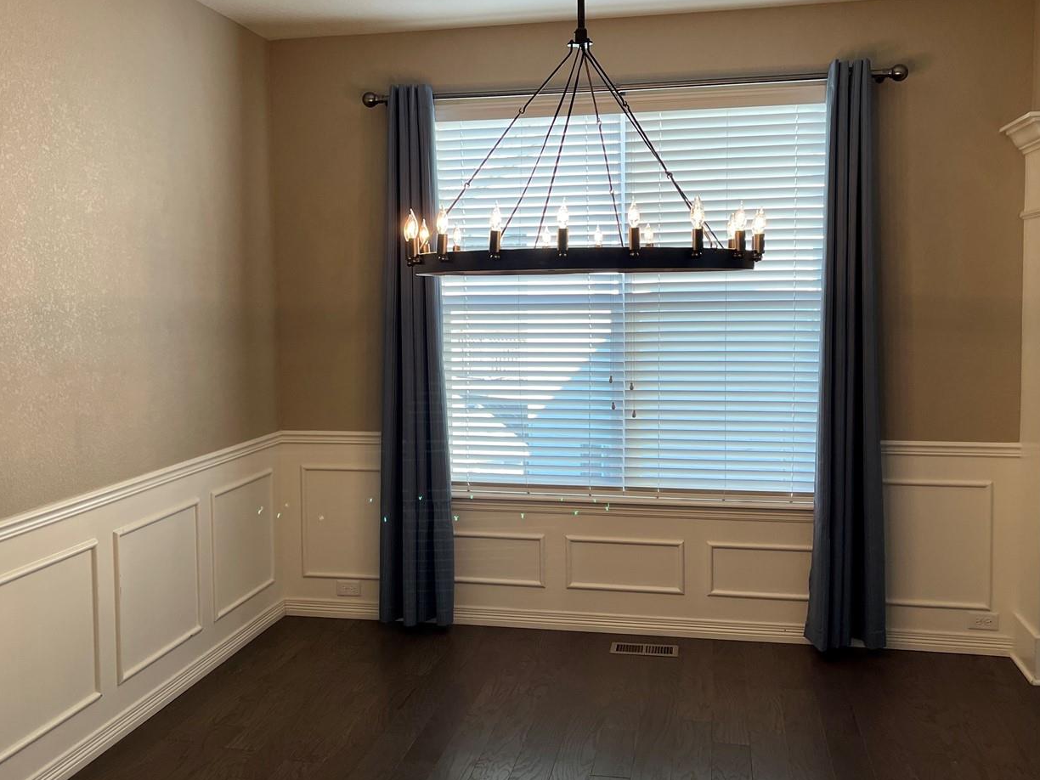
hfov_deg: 53.9
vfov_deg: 41.8
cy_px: 356
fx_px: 1021
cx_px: 500
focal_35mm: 34
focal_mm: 5.1
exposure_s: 1/120
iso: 64
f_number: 1.6
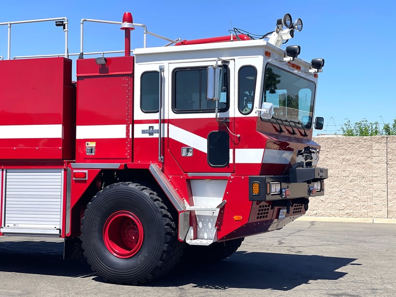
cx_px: 198
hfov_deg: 30.3
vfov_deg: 22.9
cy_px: 148
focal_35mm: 64
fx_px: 732
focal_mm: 7.5
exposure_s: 1/1488
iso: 32
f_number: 2.2
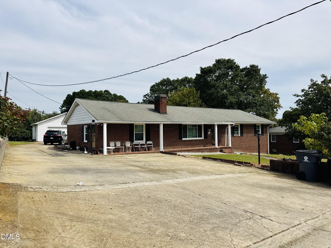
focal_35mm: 24
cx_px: 166
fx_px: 229
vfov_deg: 56.8
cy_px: 124
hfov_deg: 71.6
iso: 80
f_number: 1.78
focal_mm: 6.76
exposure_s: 1/7937
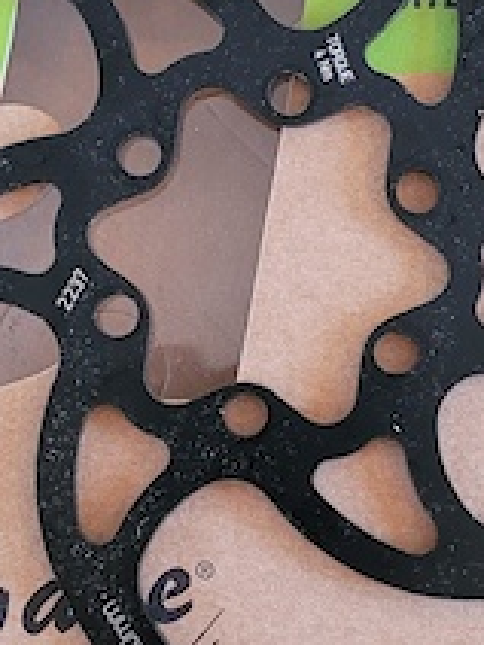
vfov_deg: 20.0
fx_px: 1827
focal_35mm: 98
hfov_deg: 15.1
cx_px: 280
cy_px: 353
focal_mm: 5.4
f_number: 1.8
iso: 500
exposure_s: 1/40
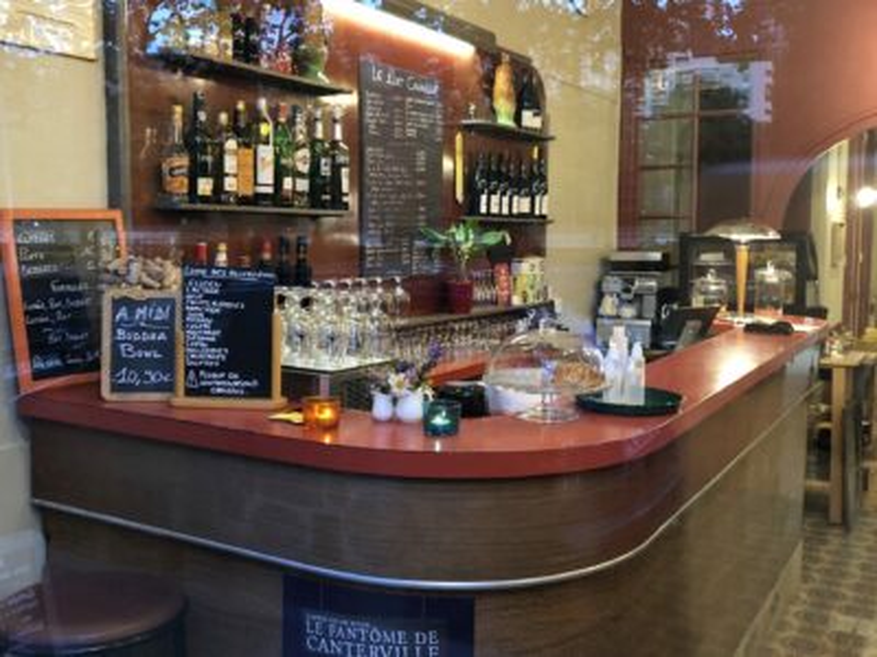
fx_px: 709
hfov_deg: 63.4
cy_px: 328
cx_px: 438
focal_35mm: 28
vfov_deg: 49.7
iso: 80
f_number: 1.8
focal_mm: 3.99
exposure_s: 1/17
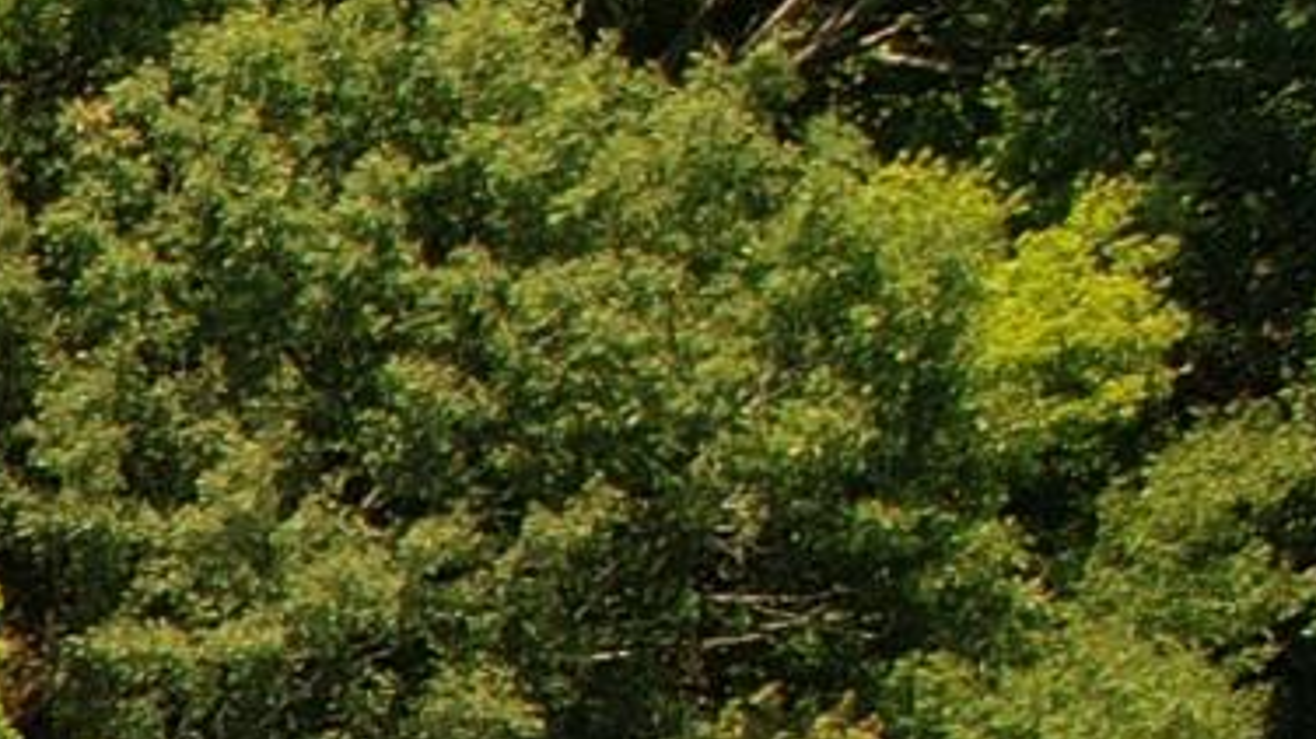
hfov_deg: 8.6
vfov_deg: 5.9
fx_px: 6417
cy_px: 2522
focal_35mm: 184
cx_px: -3258
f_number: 2.8
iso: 100
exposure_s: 1/240
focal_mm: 8.38
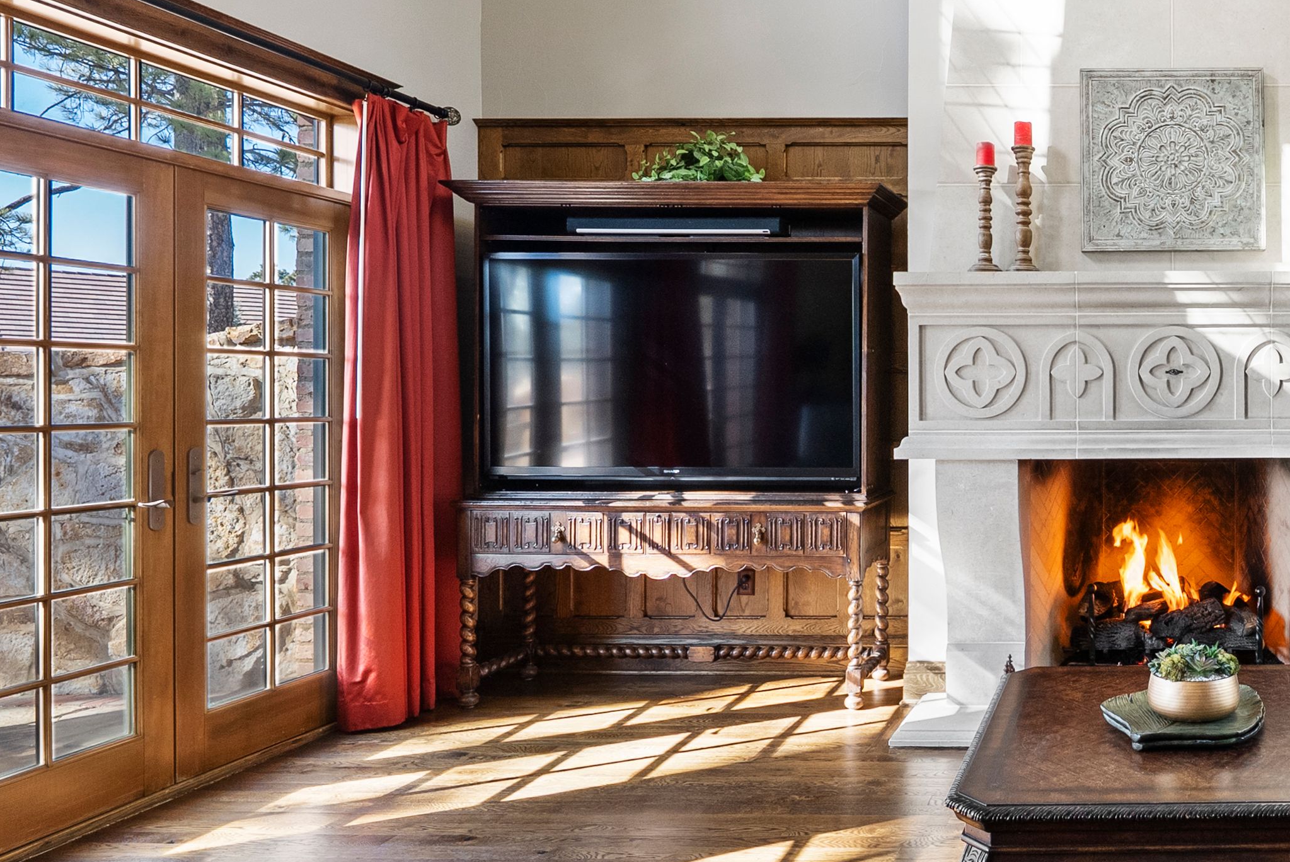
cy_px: 397
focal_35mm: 29
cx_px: 1143
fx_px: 1040
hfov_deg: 55.8
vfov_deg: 45.0
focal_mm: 14
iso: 800
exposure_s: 1/10
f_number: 9
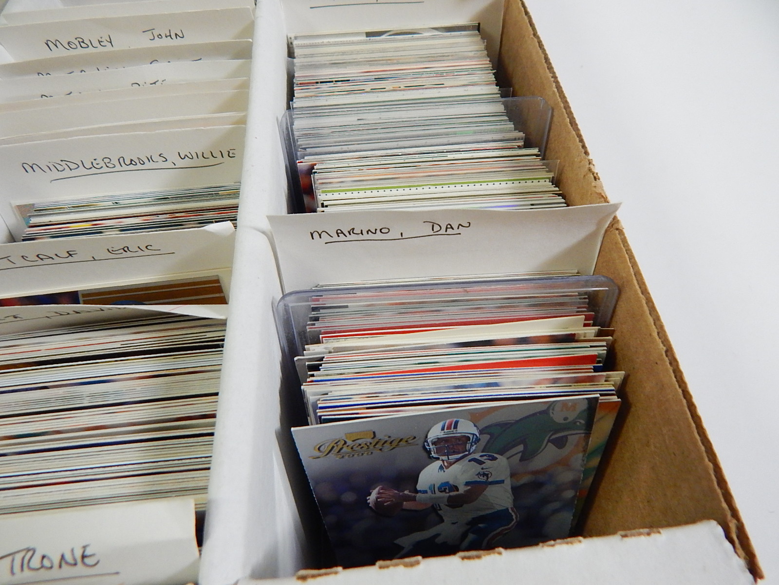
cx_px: 390
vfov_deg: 61.1
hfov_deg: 76.4
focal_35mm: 22
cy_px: 292
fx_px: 495
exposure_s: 1/100
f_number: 3
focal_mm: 4
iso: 400
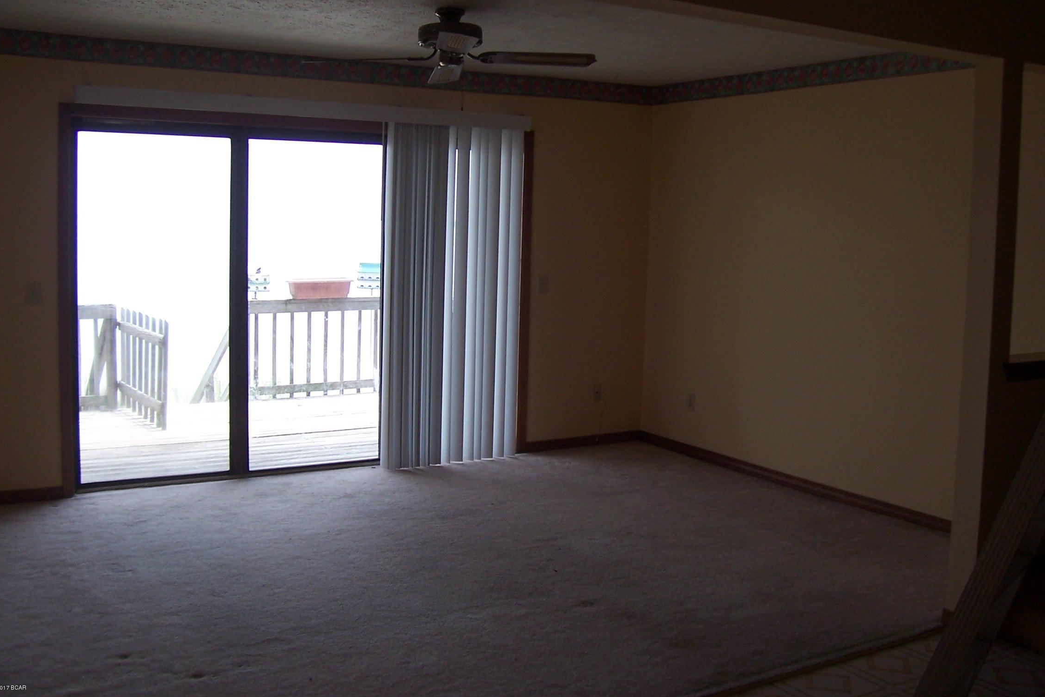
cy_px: 314
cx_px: 521
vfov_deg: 36.8
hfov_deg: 53.1
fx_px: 1045
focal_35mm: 36
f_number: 2.7
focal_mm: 5.6
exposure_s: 1/350
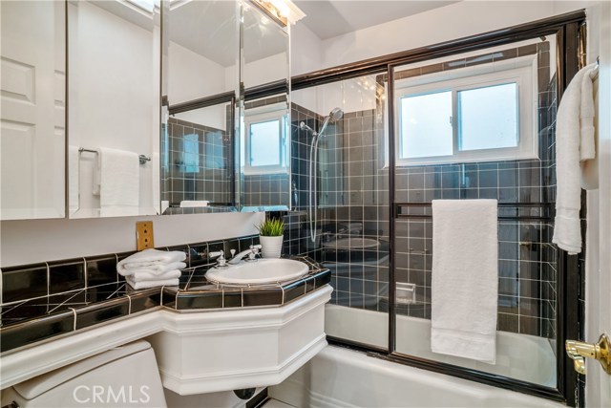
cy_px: 204
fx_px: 306
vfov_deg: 67.4
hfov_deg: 90.0
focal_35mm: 18
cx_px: 306
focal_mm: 18
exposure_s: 1/40
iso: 250
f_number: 8
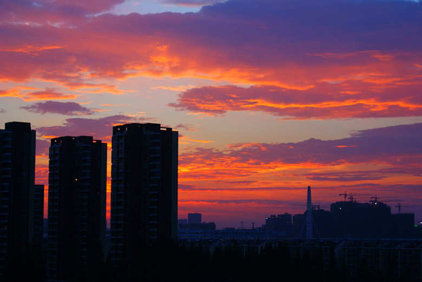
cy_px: 141
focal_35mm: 75
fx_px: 880
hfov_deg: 27.0
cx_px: 211
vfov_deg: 18.2
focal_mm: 50
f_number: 5.6
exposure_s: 1/80
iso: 320
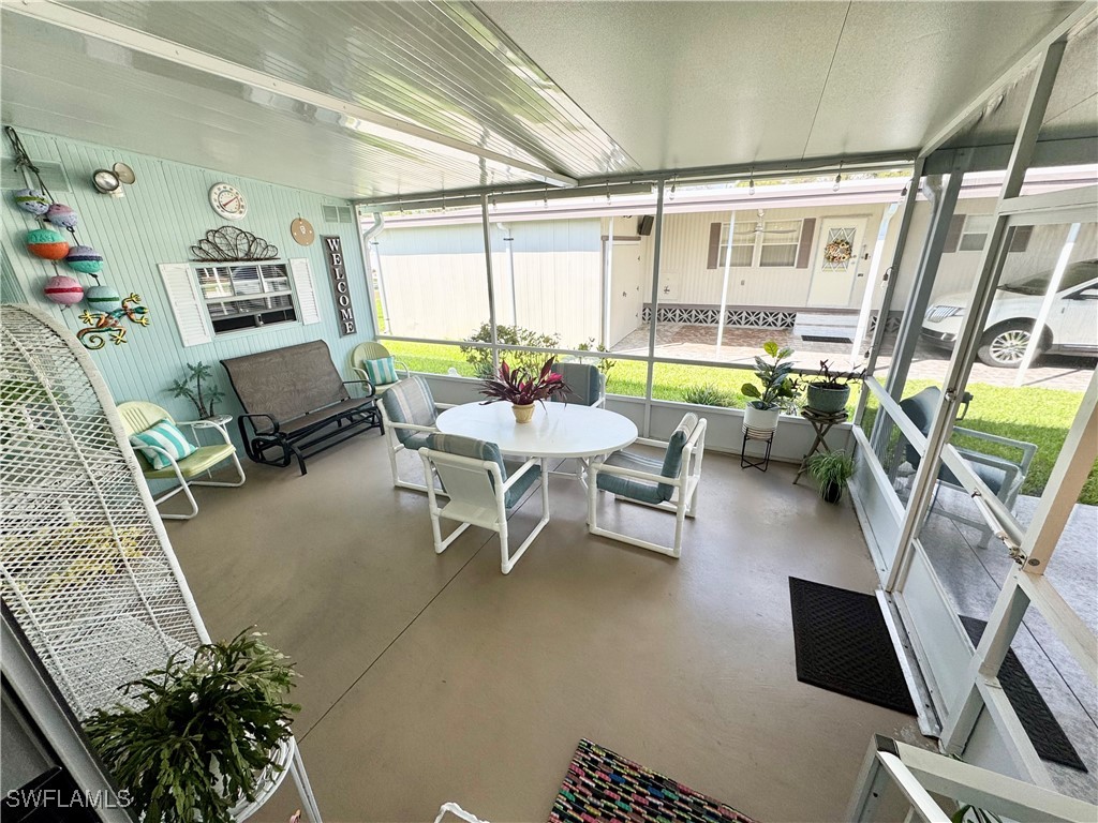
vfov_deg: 85.7
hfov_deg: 102.1
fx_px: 444
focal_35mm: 14
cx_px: 549
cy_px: 412
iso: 40
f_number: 2.2
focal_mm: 2.22
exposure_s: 1/409
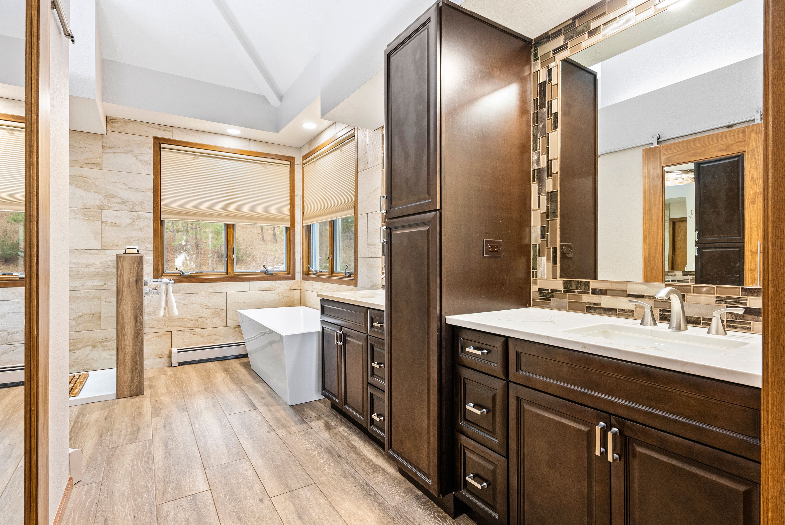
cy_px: 262
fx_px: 393
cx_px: 392
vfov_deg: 67.5
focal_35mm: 18
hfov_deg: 90.0
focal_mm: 18
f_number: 9
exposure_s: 1/2.5
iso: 800
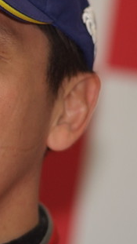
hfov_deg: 1.9
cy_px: 101
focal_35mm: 654
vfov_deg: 3.3
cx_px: -58
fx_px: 4222
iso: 800
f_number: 2.8
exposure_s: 1/250
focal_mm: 180
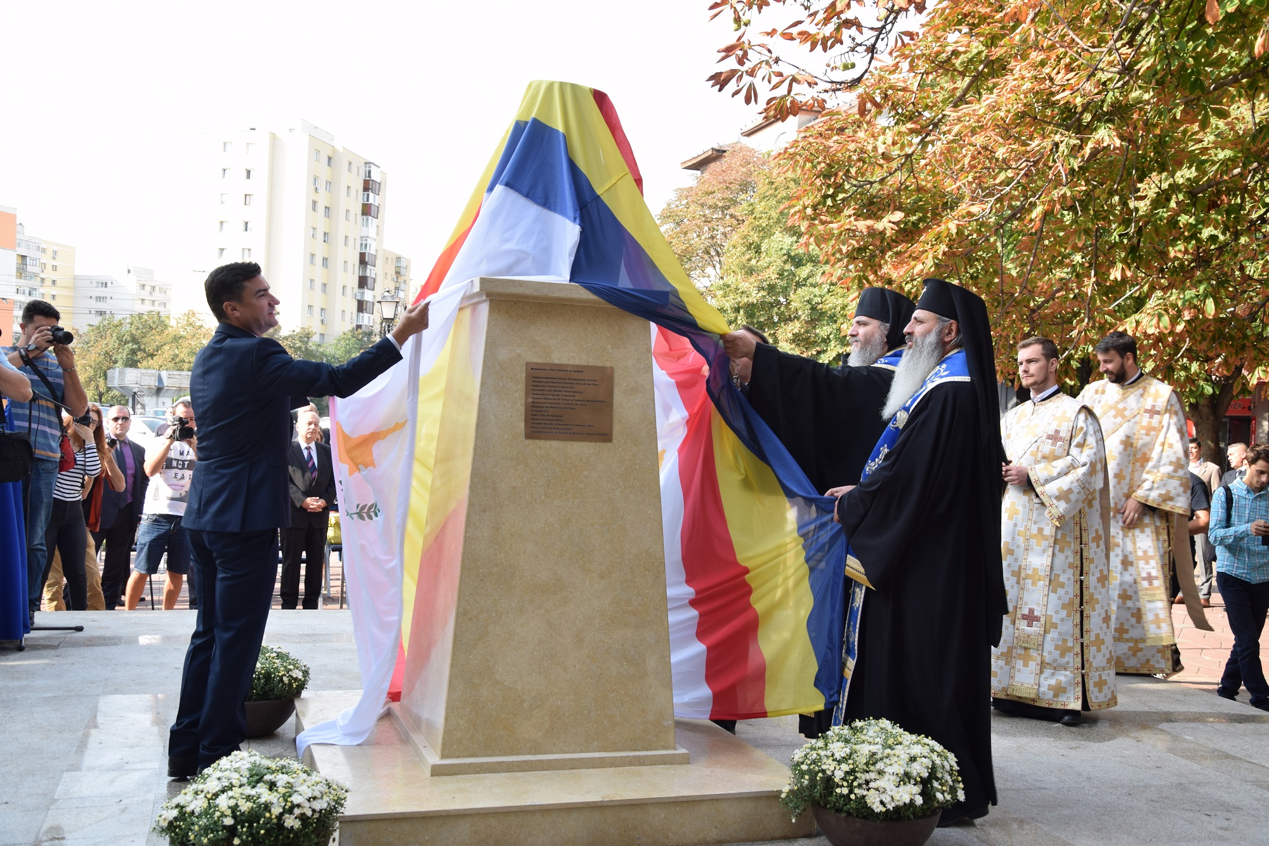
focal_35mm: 36
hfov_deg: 53.1
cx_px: 634
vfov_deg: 36.9
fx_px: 1269
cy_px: 423
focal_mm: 24
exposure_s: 1/80
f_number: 5.6
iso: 100
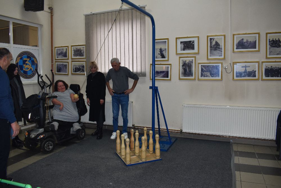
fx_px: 211
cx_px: 140
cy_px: 94
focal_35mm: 27
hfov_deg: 67.4
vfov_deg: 47.9
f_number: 5
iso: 800
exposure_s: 1/100
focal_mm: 18
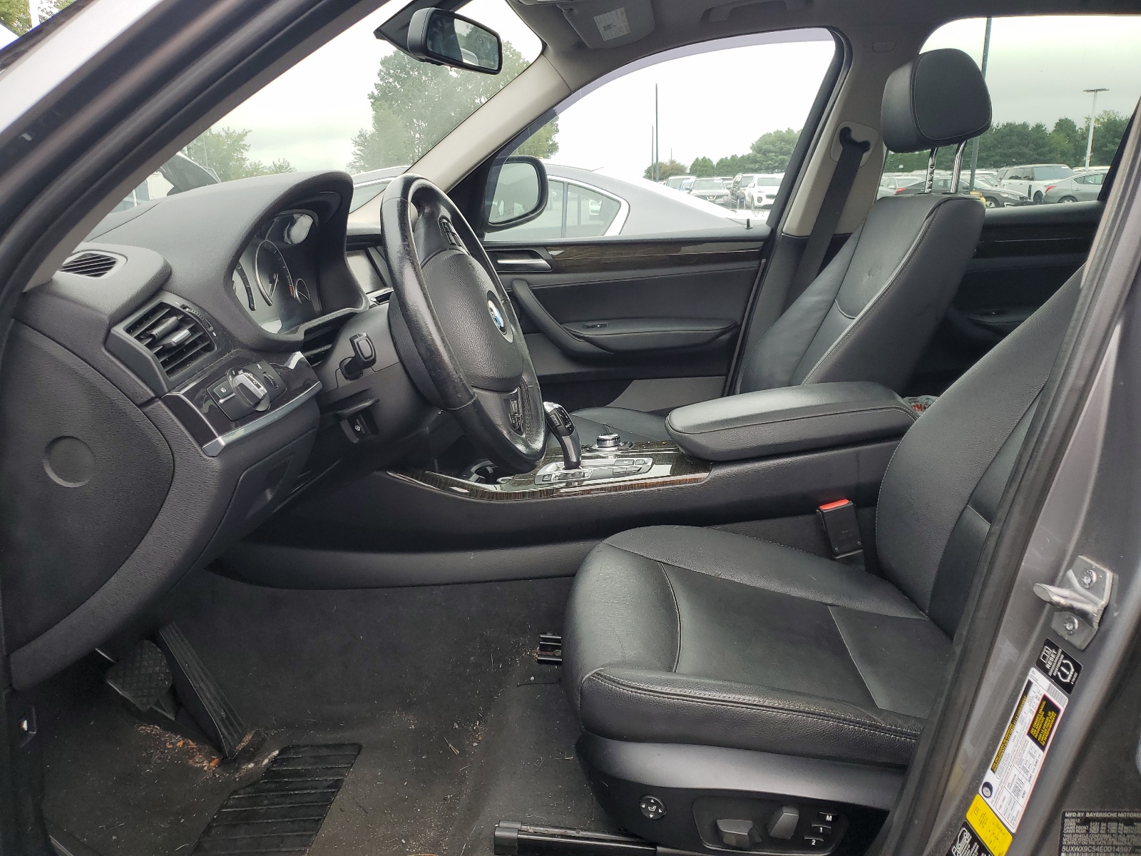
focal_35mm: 26
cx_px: 570
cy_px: 428
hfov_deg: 67.3
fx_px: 857
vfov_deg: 53.1
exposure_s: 1/357
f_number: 1.5
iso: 50
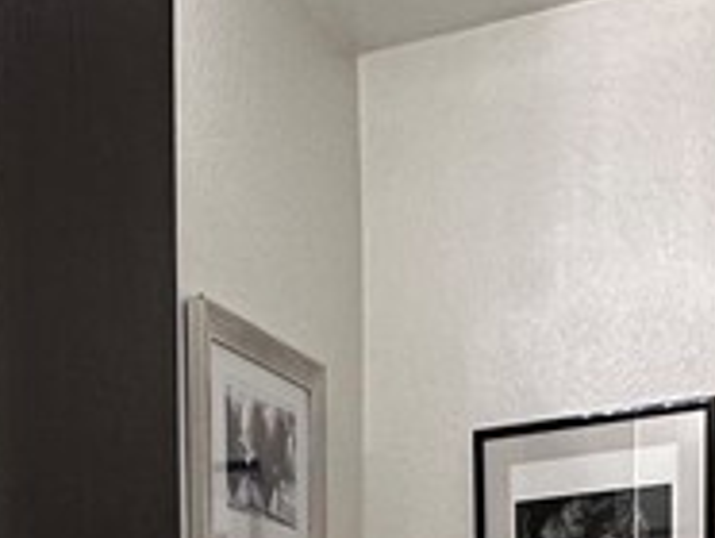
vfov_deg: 16.2
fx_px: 1593
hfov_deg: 24.9
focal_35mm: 77
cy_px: 965
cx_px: 158
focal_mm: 2.22
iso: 125
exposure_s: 1/120
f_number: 2.2
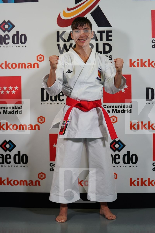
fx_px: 452
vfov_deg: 28.8
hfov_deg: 19.5
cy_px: 116
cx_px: 78
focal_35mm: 70
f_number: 2.8
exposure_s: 1/250
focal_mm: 70
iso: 1000
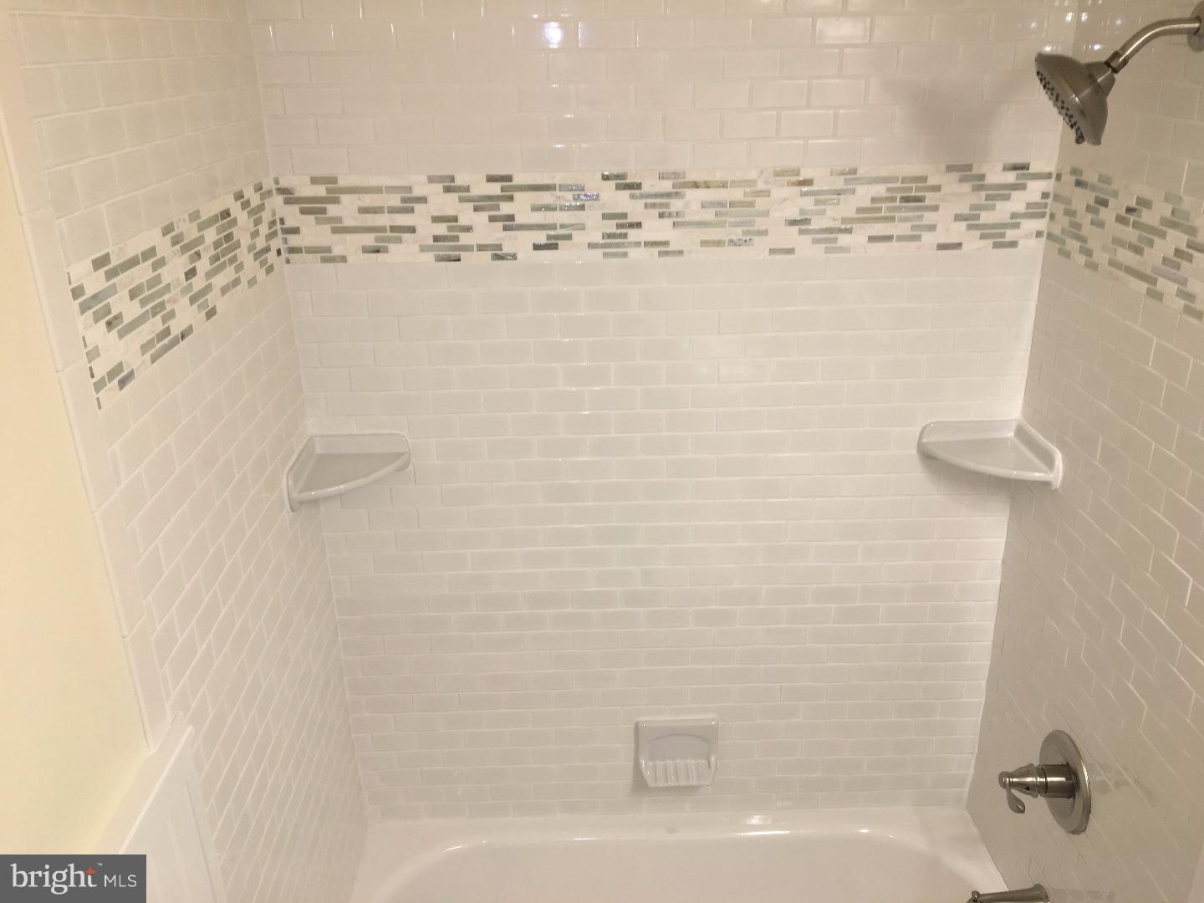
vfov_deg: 48.2
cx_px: 602
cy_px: 452
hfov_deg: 61.7
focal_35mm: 29
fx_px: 1009
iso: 25
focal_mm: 4.15
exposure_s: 1/30
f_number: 2.2
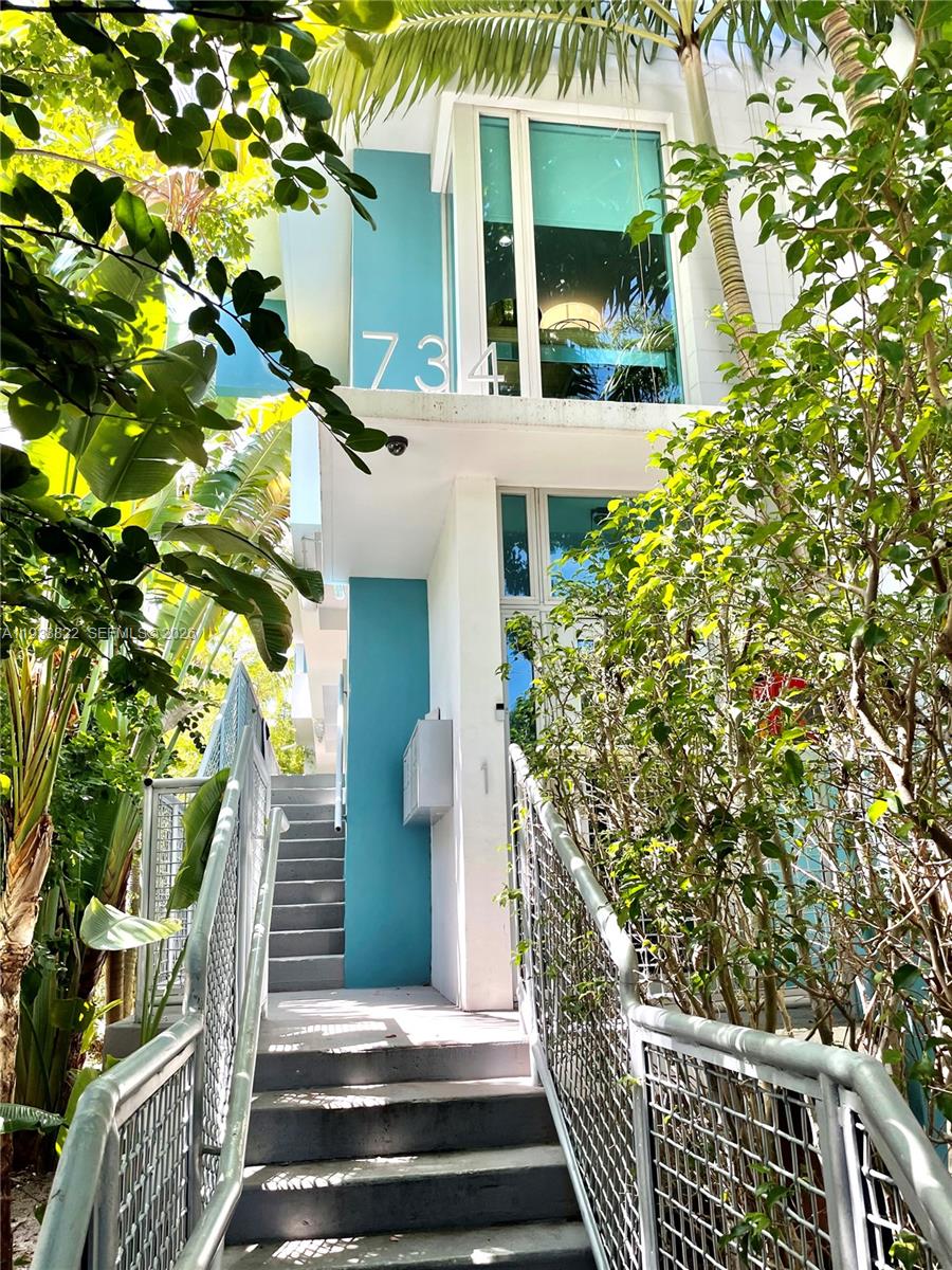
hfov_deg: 53.1
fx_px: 953
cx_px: 476
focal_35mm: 26
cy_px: 635
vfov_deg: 67.3
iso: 32
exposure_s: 1/242
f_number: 1.6
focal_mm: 4.2
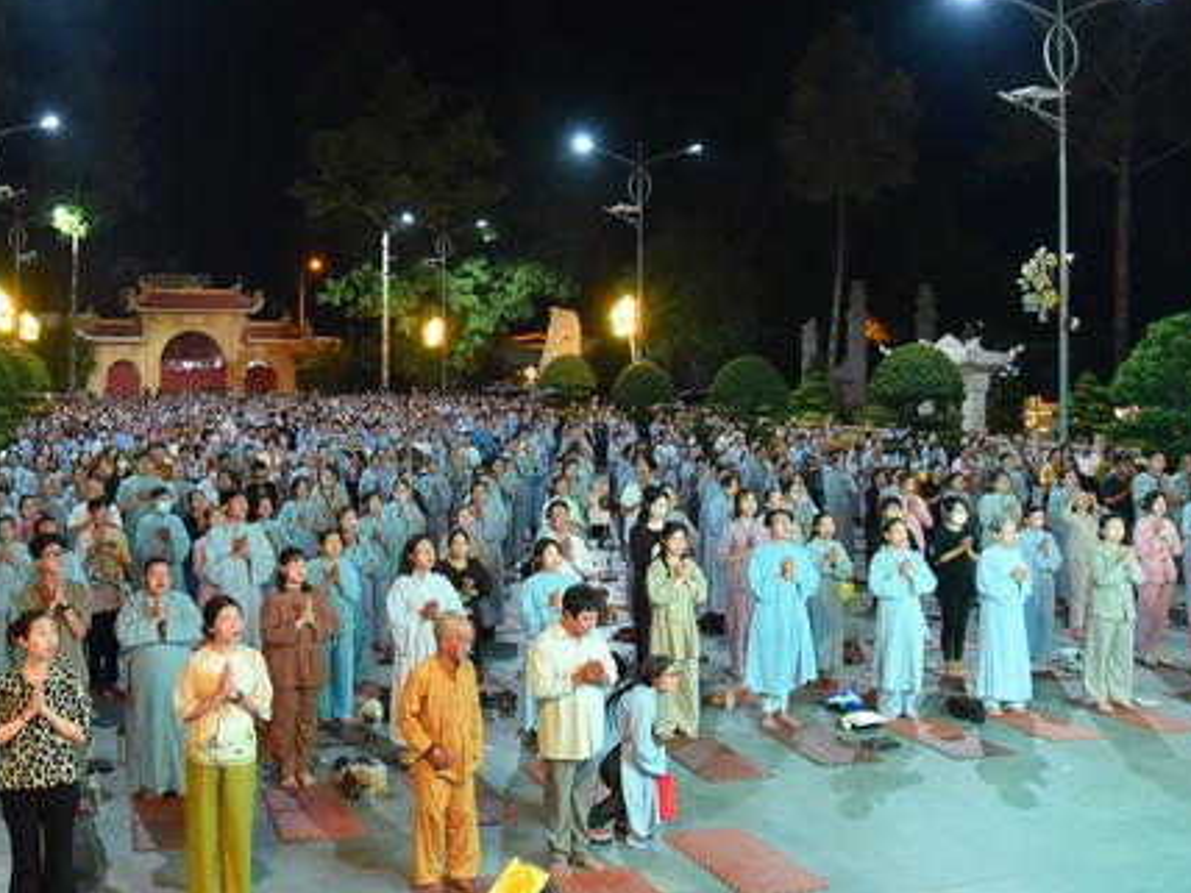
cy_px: 385
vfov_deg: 40.6
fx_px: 1204
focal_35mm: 35
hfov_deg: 51.7
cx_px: 398
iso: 2000
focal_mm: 24
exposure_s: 1/80
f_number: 4
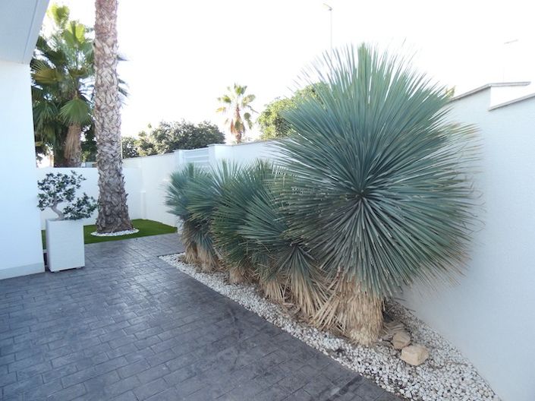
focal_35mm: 20
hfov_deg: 81.8
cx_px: 268
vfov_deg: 65.9
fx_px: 309
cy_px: 200
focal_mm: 3.6
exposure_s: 1/160
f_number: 2.8
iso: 80
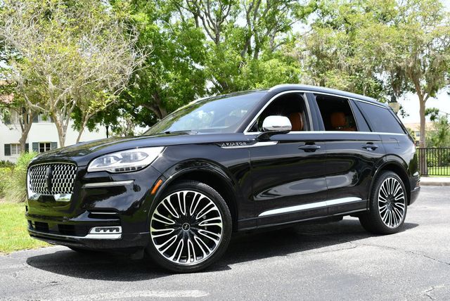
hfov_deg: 42.7
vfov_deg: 29.3
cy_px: 150
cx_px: 225
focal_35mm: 46
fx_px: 576
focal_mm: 23
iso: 200
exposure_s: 1/250
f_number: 8
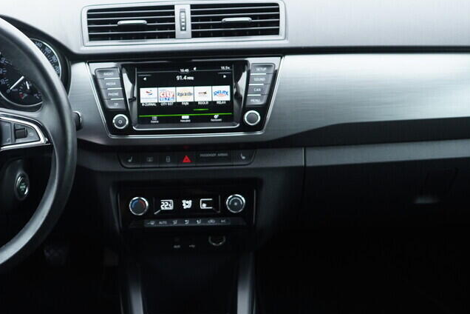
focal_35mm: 58
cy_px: 183
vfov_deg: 23.4
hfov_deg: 33.9
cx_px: 124
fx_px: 757
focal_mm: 24
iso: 400
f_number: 2.8
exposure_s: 1/40
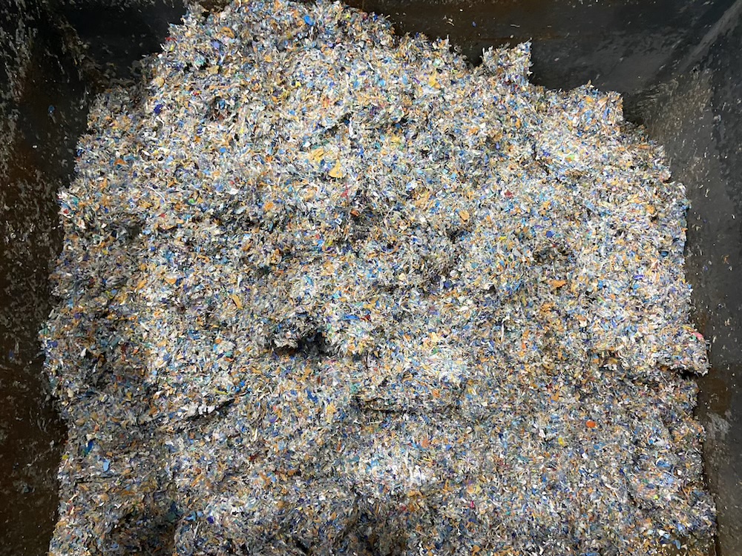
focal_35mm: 26
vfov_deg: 53.1
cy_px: 278
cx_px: 371
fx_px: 557
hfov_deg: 67.3
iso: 500
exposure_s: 1/33
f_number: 1.8
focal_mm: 4.25
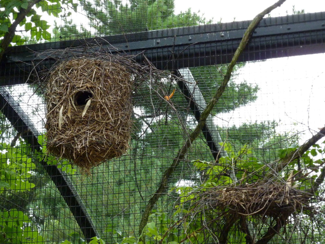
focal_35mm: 111
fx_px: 1042
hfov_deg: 17.7
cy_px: 122
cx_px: 162
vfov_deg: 13.3
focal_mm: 18.2
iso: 400
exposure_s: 1/125
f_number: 4.4
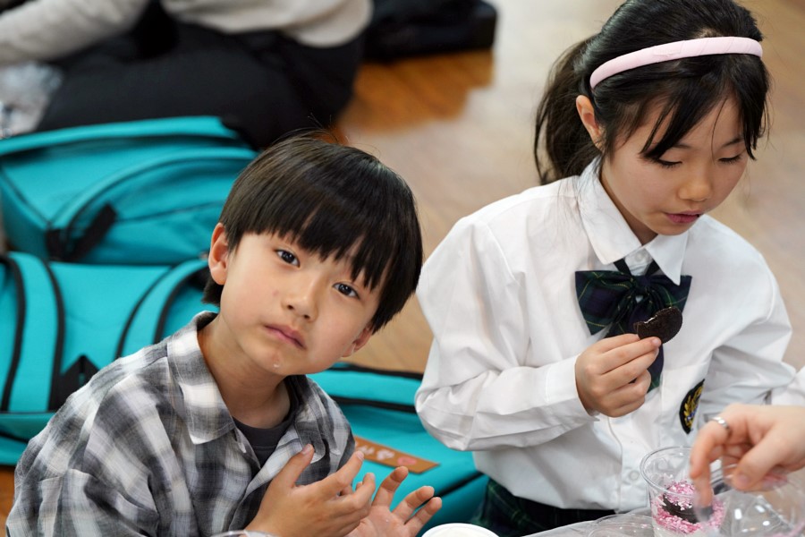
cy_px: 268
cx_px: 402
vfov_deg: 13.3
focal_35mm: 103
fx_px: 2303
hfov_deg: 19.8
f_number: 4
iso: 1600
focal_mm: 103
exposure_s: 1/160
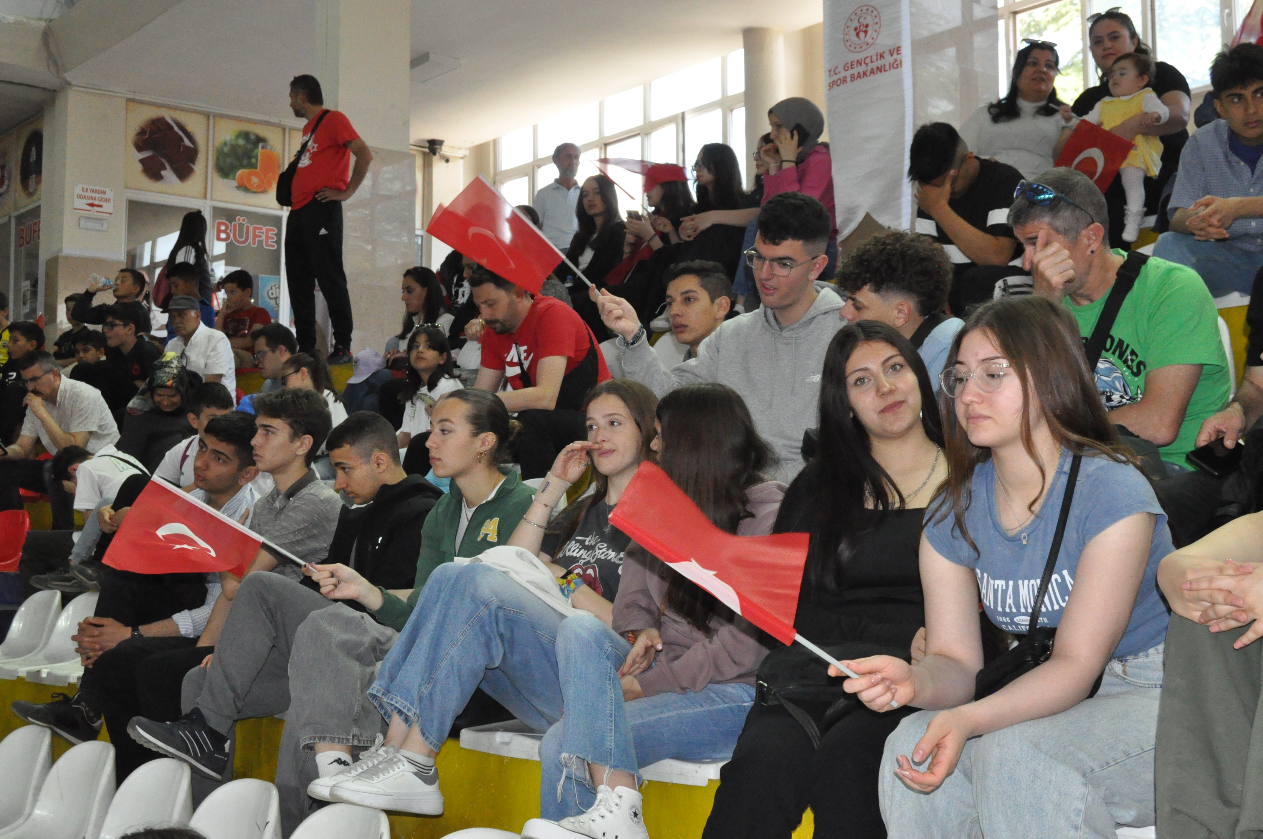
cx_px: 632
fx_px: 1682
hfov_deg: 41.2
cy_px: 420
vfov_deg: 28.0
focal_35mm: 48
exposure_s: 1/200
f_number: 8
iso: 3200
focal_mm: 32
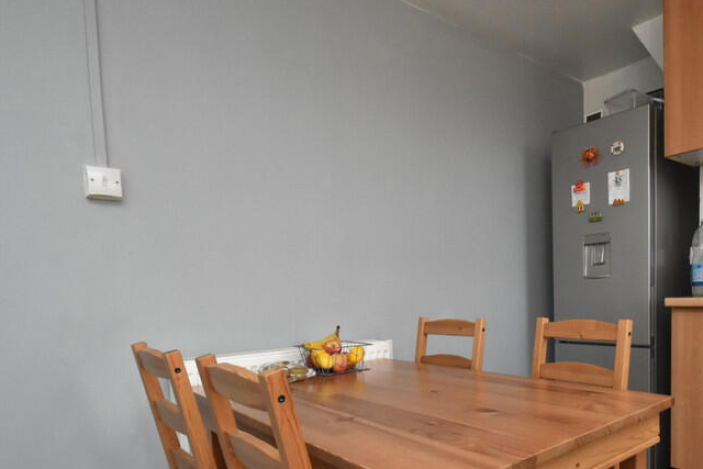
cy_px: 302
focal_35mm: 24
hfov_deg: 71.4
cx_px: 472
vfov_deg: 52.4
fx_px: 469
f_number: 10
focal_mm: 10
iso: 1600
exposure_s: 1/60
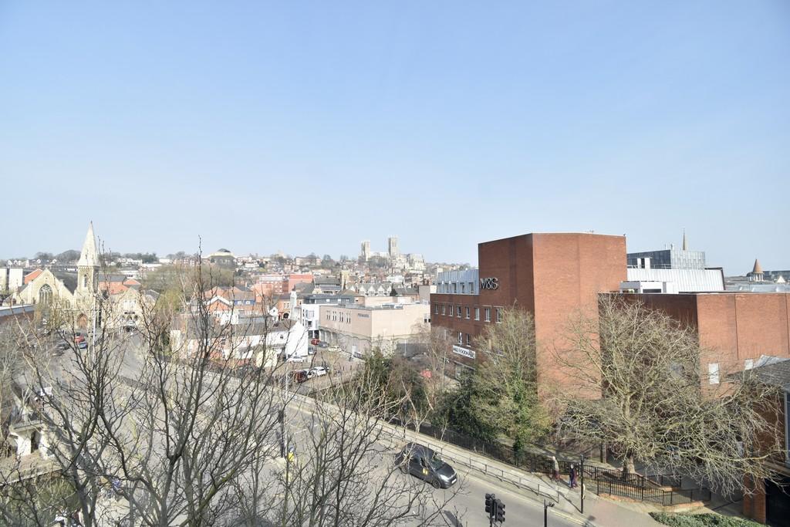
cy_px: 264
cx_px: 395
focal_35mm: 15
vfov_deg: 77.3
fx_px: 329
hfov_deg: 100.4
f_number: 8
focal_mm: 10
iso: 200
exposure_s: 1/200
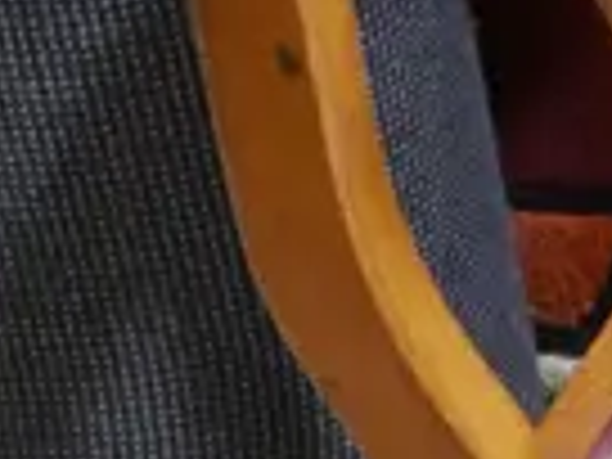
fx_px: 3996
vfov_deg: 6.6
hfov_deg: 7.9
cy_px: 304
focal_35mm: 226
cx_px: 1634
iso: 640
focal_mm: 15
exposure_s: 1/60
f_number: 3.6
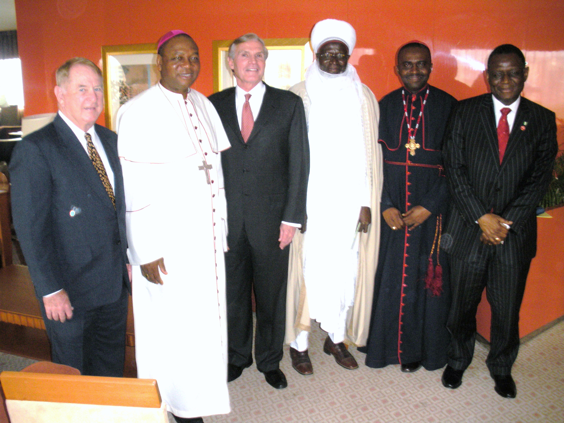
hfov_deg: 51.4
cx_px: 282
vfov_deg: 39.7
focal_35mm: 36
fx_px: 587
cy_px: 212
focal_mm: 6.3
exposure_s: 1/30
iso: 199
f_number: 3.5
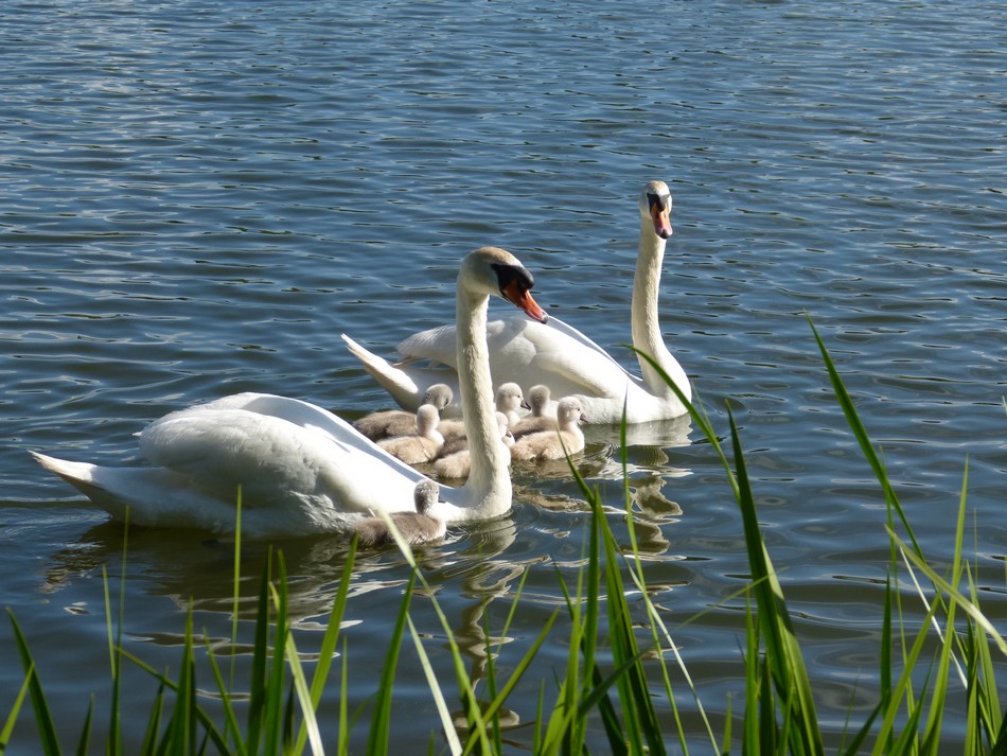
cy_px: 378
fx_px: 3230
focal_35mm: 111
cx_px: 504
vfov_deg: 13.3
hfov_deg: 17.7
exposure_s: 1/800
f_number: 4
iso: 100
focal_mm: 20.1
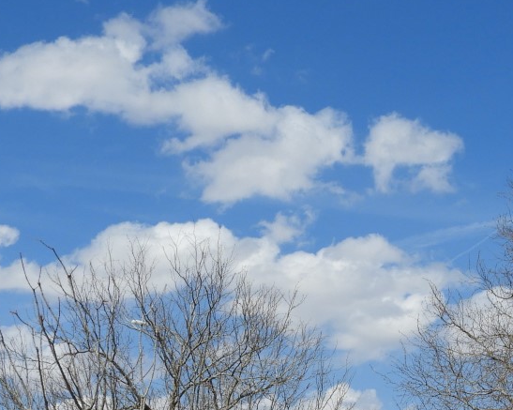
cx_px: 406
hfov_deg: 21.0
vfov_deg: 16.6
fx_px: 1366
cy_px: 450
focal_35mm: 90
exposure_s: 1/1600
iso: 100
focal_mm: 6.3
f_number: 4.2
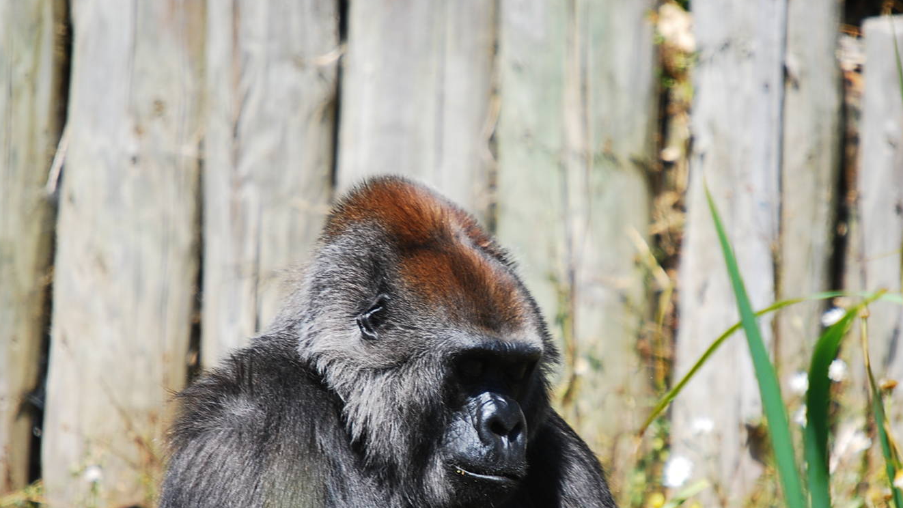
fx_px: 22797
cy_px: 345
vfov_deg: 1.3
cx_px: 484
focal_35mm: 952
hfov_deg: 2.3
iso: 160
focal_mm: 500
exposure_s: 1/250
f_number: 6.3
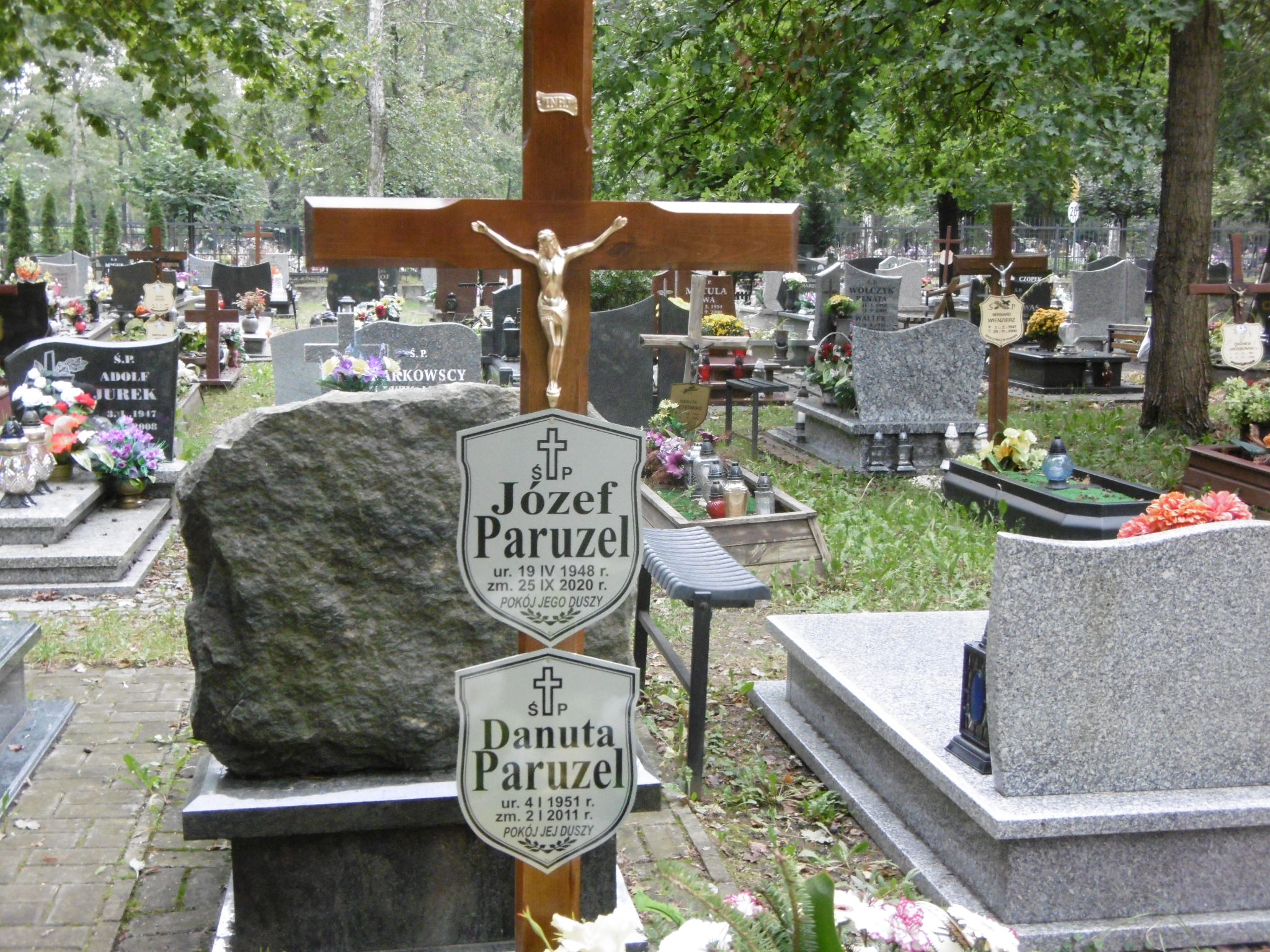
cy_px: 476
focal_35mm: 43
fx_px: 1578
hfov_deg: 43.9
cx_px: 635
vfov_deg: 33.6
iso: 400
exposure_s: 1/50
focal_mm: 7.7
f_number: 3.8
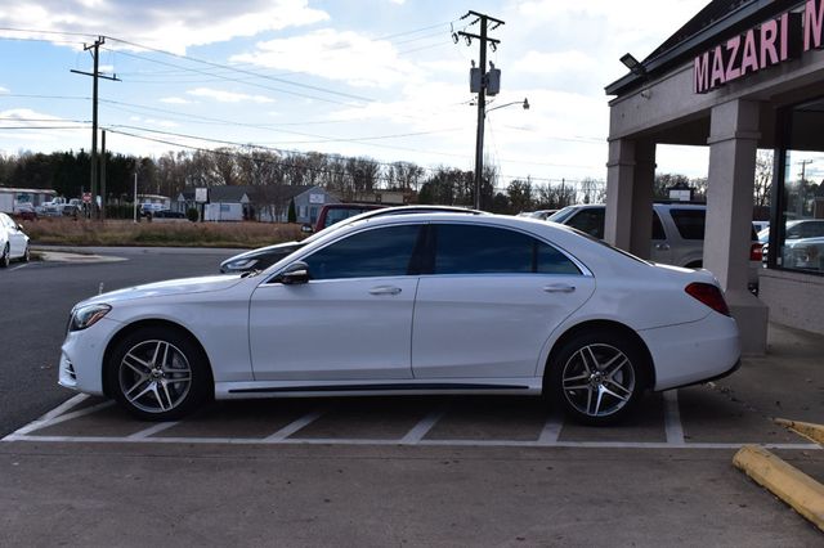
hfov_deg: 51.3
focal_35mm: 38
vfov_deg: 35.5
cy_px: 274
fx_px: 858
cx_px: 412
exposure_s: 1/500
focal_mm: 25
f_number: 11
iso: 400
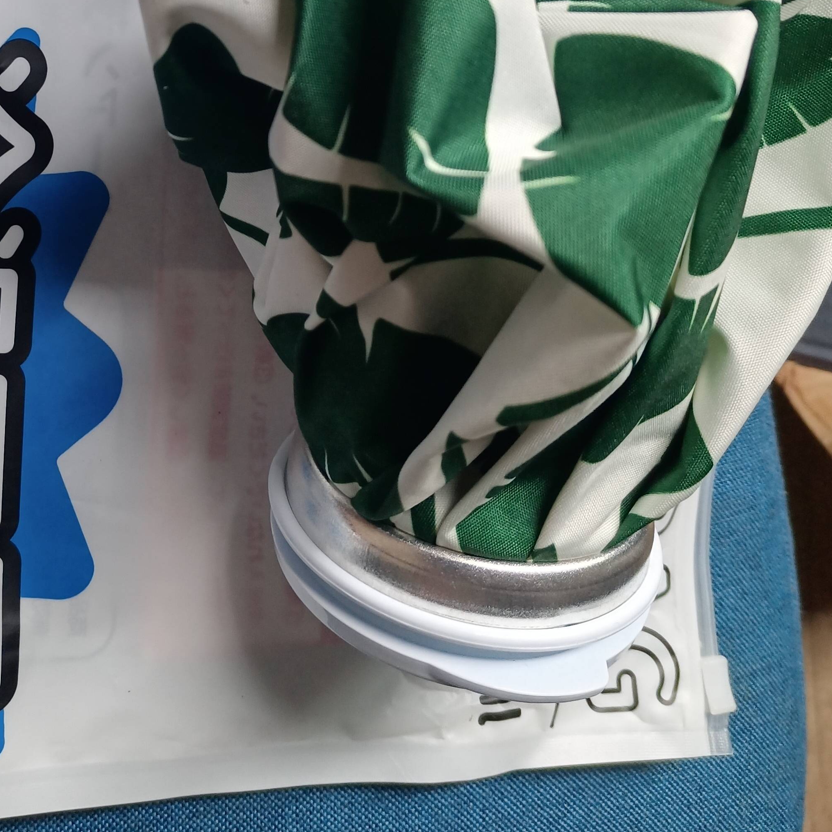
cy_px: 136
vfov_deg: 35.3
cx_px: 210
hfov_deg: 36.0
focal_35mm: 46
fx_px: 1251
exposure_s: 1/33.3
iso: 336
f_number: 1.8
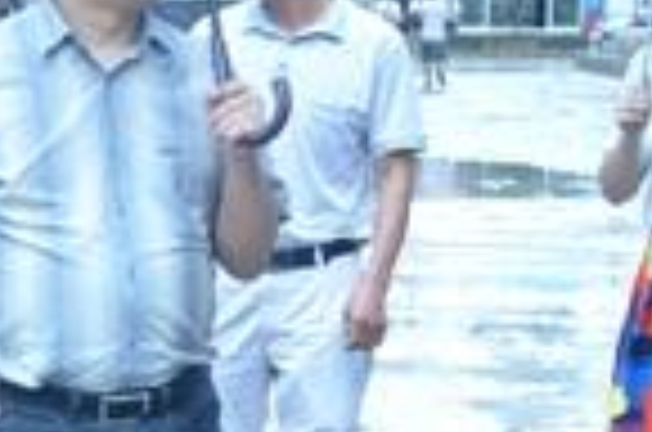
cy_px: 88
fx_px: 3903
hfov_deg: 9.5
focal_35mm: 216
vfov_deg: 6.3
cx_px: -67
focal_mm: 38
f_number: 5.6
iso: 800
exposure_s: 1/125
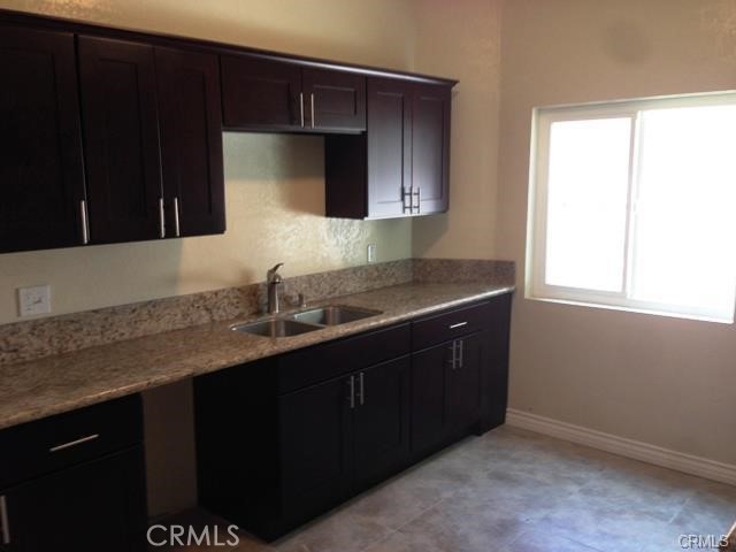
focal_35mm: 33
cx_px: 368
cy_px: 276
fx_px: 702
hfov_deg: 55.4
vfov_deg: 42.9
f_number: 2.4
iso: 80
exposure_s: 1/20
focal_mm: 4.12
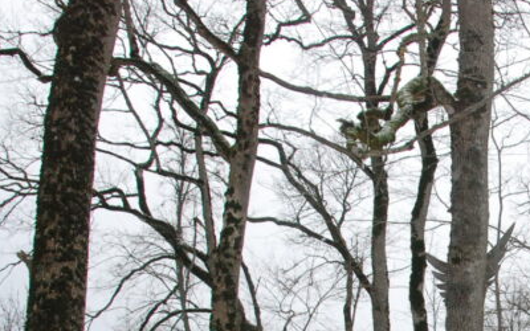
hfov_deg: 23.5
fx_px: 1189
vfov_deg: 15.3
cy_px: 403
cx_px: 591
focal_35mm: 82
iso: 1600
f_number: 10
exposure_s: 1/400
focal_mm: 21
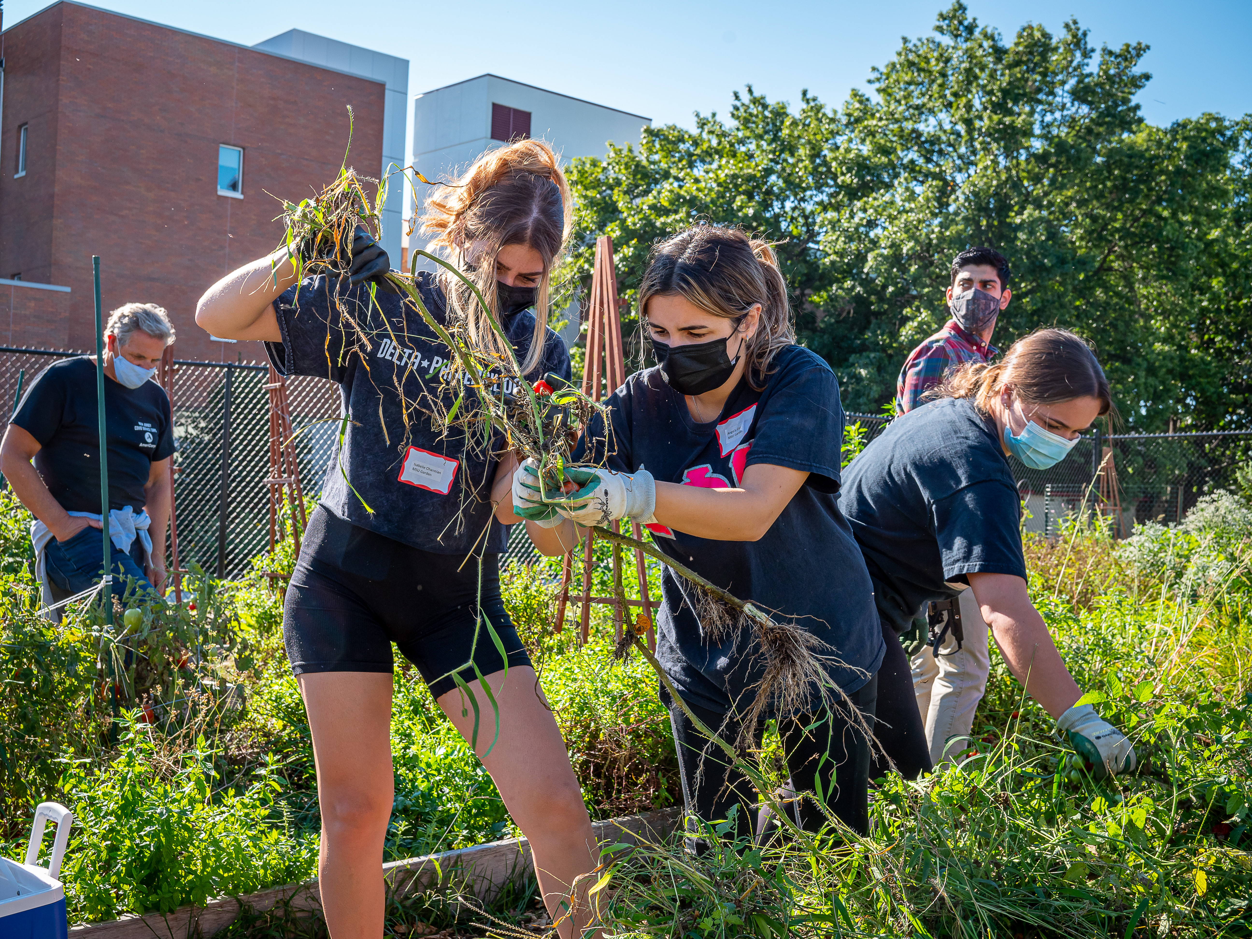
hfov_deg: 44.8
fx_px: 1519
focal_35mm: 42
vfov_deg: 34.3
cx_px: 626
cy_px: 470
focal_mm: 21
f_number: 5.6
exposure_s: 1/250
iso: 200
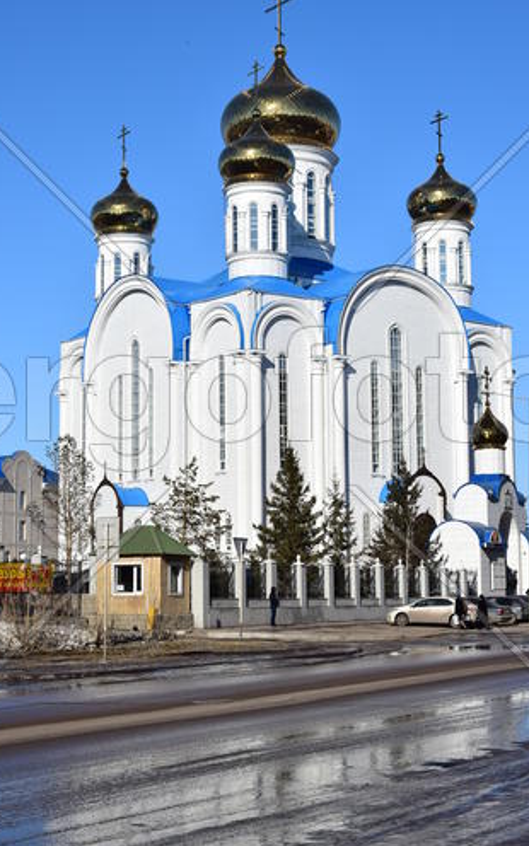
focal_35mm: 63
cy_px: 399
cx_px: 264
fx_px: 1444
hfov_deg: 20.8
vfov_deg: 32.7
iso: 100
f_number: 9
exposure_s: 1/320
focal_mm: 35
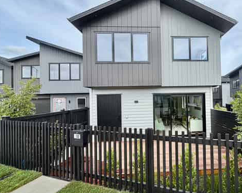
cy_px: 98
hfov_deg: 80.6
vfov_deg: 70.8
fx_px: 136
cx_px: 161
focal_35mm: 19
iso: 32
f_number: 2.2
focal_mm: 2.22
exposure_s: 1/770
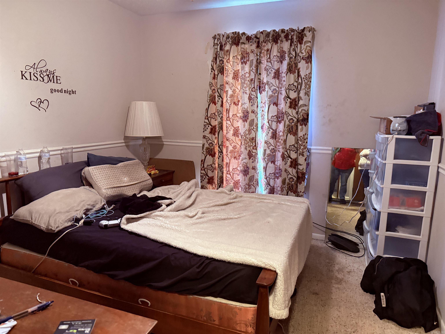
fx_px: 309
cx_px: 222
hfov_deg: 71.6
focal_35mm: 24
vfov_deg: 56.8
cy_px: 167
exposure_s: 1/46
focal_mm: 6.76
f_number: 1.78
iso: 800
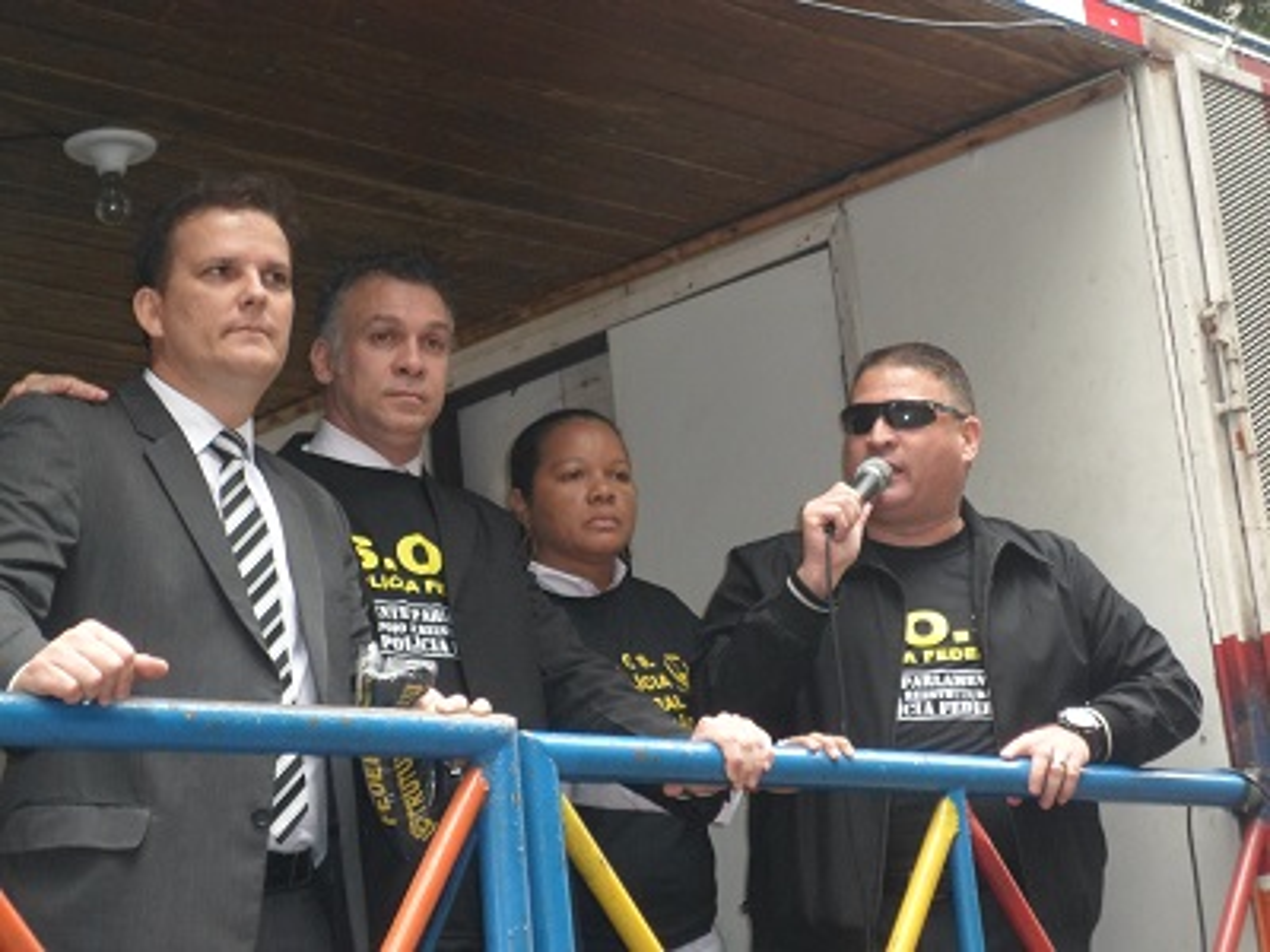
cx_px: 635
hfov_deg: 23.8
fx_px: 3008
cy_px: 476
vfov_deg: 18.0
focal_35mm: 82
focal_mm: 15.4
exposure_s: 1/60
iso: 320
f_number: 4.4
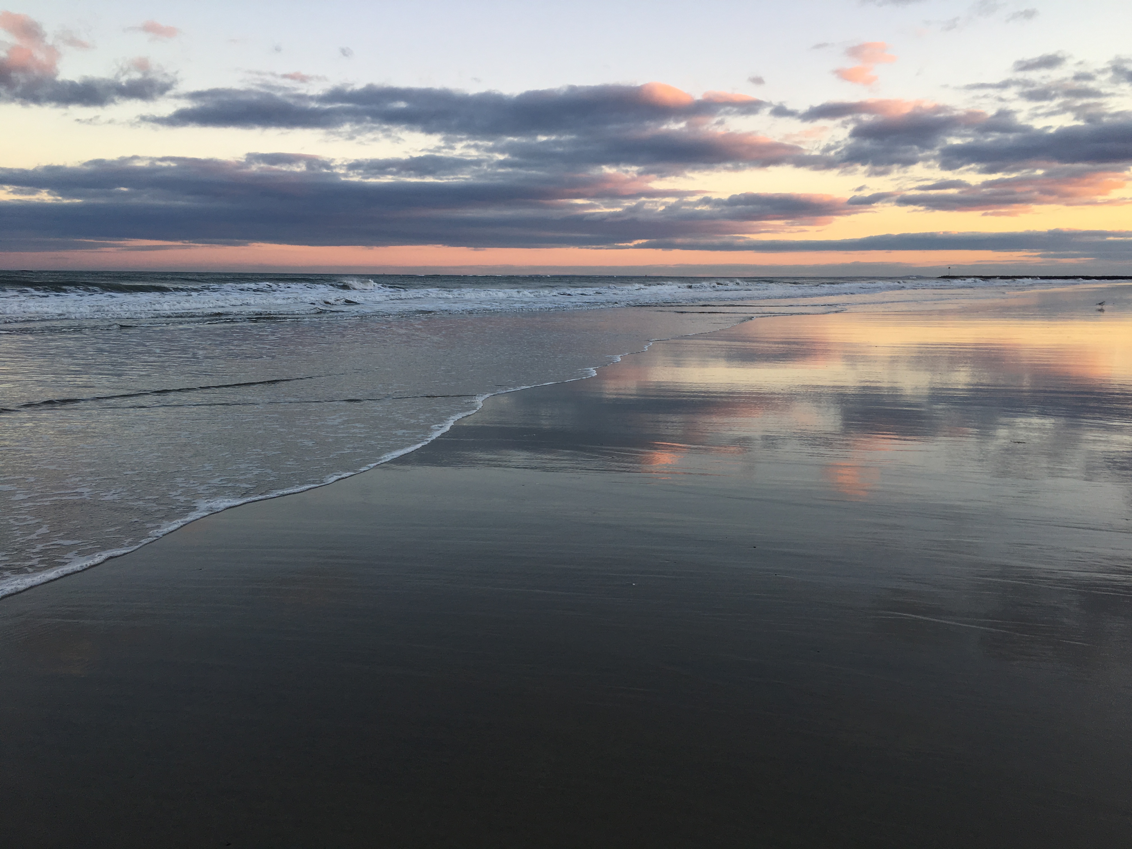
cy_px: 424
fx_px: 948
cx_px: 566
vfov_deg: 48.2
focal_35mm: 29
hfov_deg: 61.7
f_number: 2.2
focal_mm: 4.15
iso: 25
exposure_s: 1/120
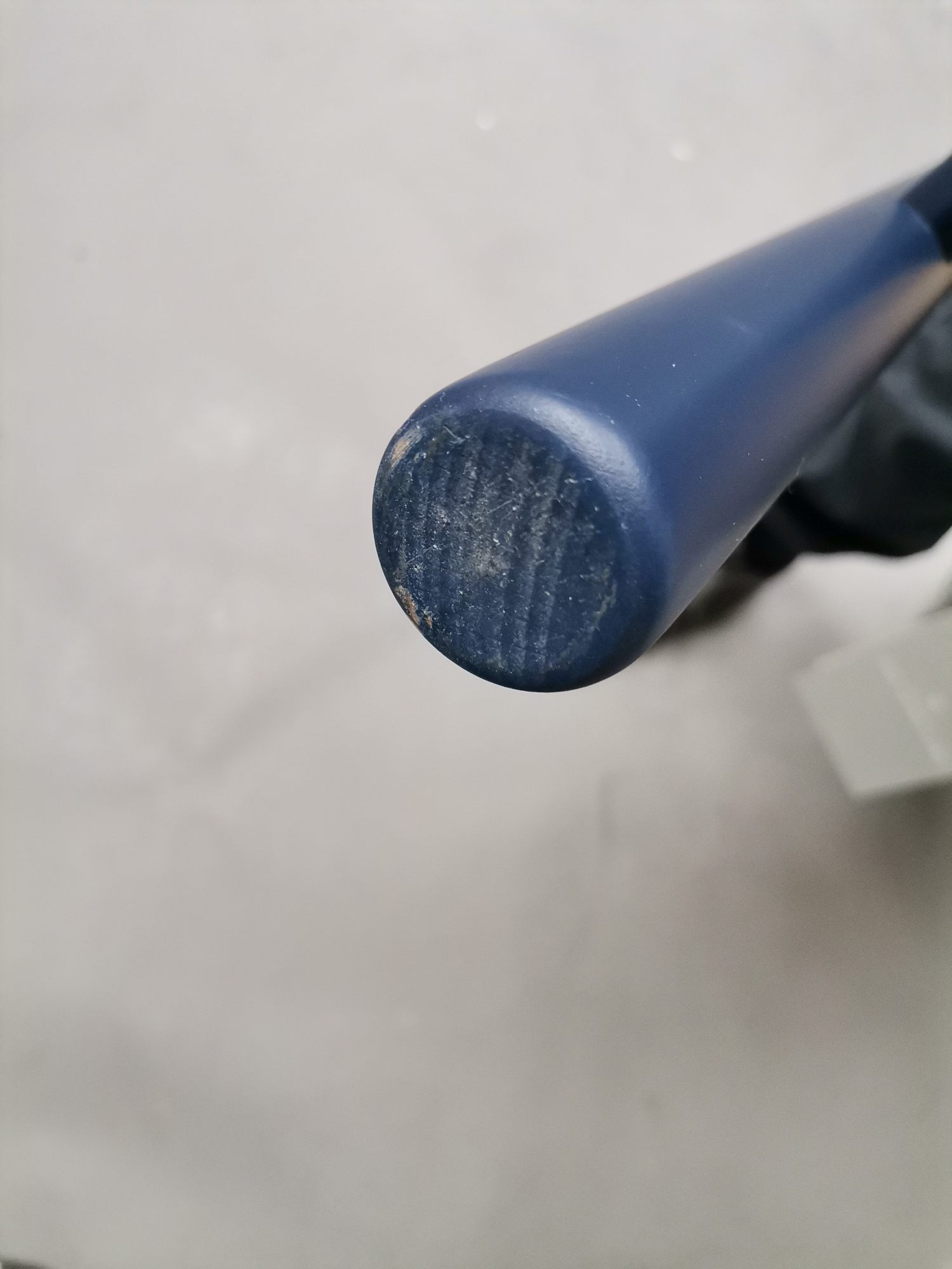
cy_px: 634
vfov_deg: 67.3
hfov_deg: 53.1
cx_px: 476
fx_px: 953
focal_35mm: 26
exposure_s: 1/100
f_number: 1.8
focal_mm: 4.75
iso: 400
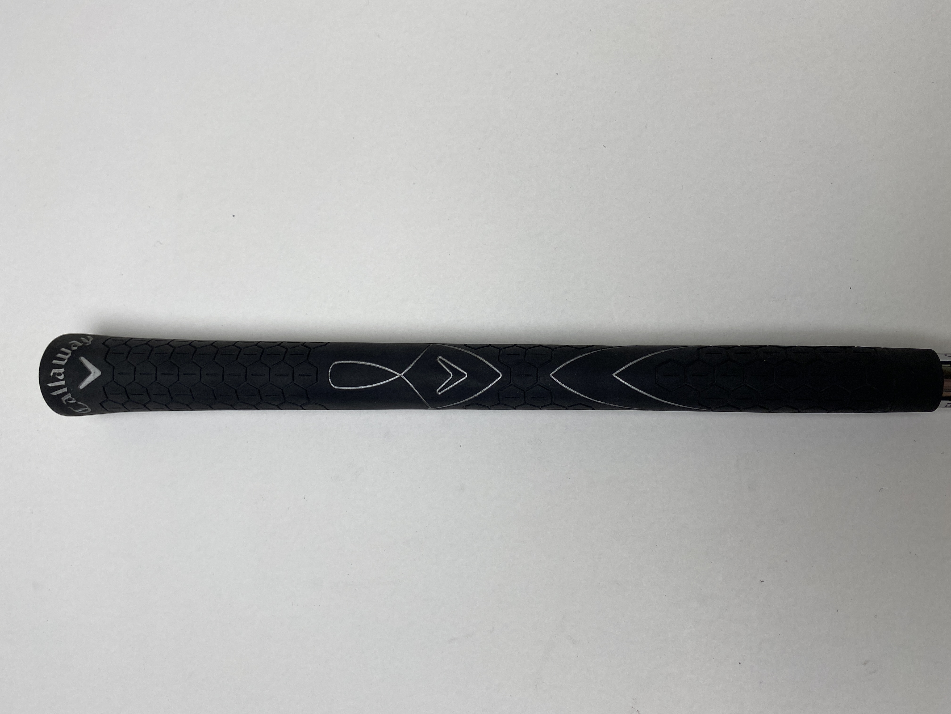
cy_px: 357
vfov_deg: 53.1
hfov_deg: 67.3
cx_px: 476
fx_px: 714
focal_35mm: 26
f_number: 1.8
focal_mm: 4.25
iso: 32
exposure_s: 1/517
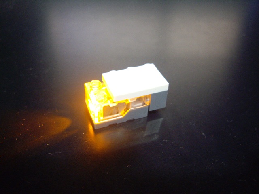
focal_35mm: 38
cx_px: 130
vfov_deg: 37.7
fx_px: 284
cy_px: 97
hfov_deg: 49.0
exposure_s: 1/8
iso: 400
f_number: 2.8
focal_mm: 7.9
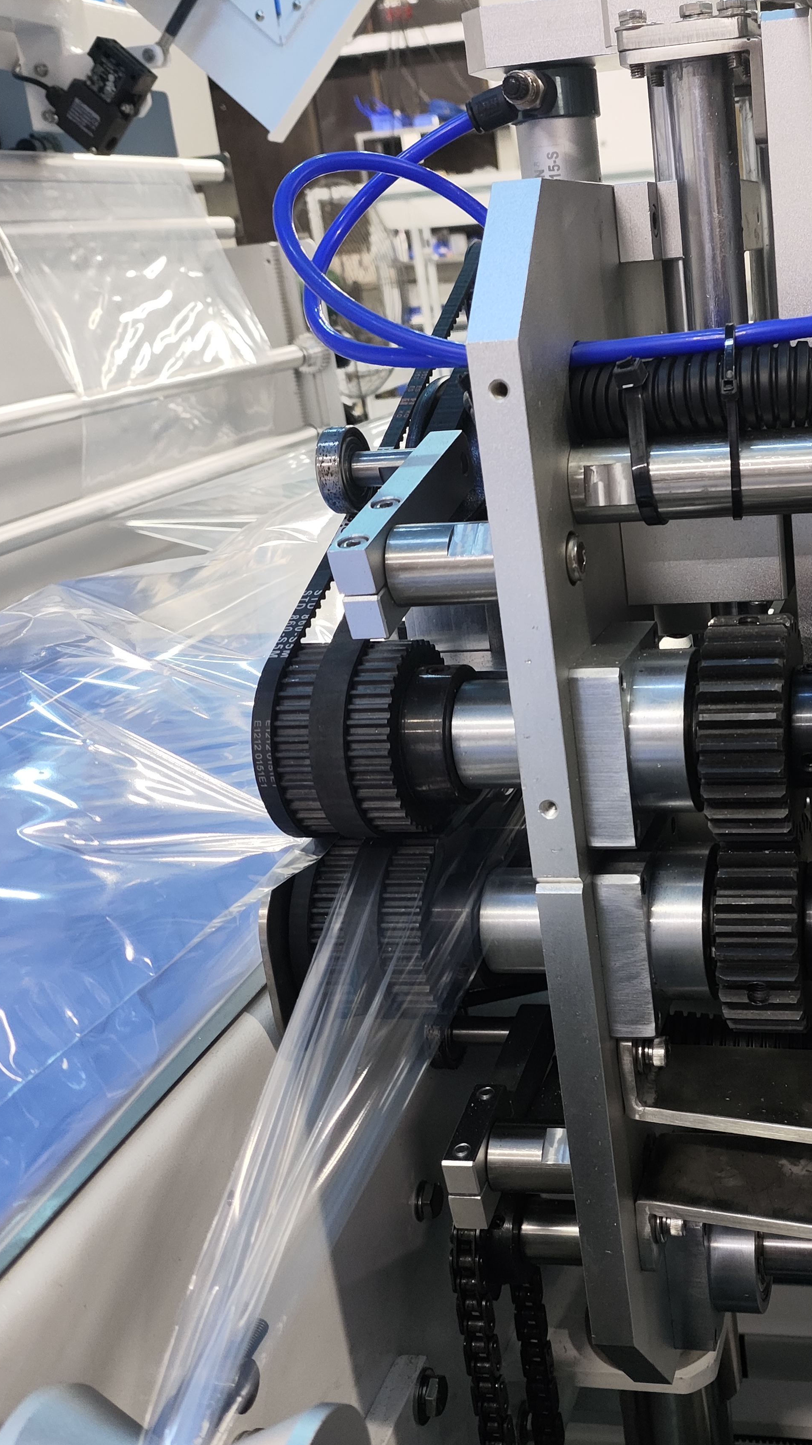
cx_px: 683
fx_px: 1416
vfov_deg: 54.0
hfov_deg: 30.9
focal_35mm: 37
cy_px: 728
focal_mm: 4.71
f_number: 1.79
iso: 247
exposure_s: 1/33.3
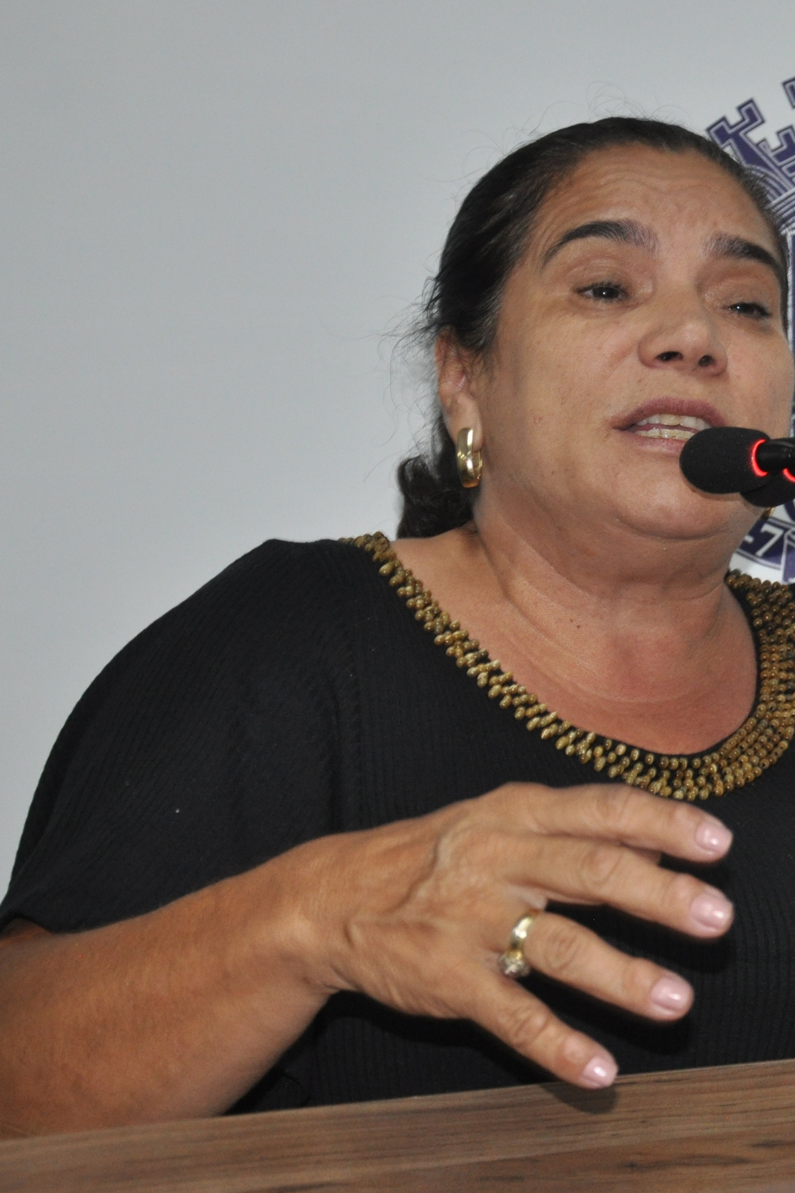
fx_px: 3279
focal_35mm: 99
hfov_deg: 13.7
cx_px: 720
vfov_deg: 20.6
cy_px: 570
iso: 800
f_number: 4.5
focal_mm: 40
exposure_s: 1/60
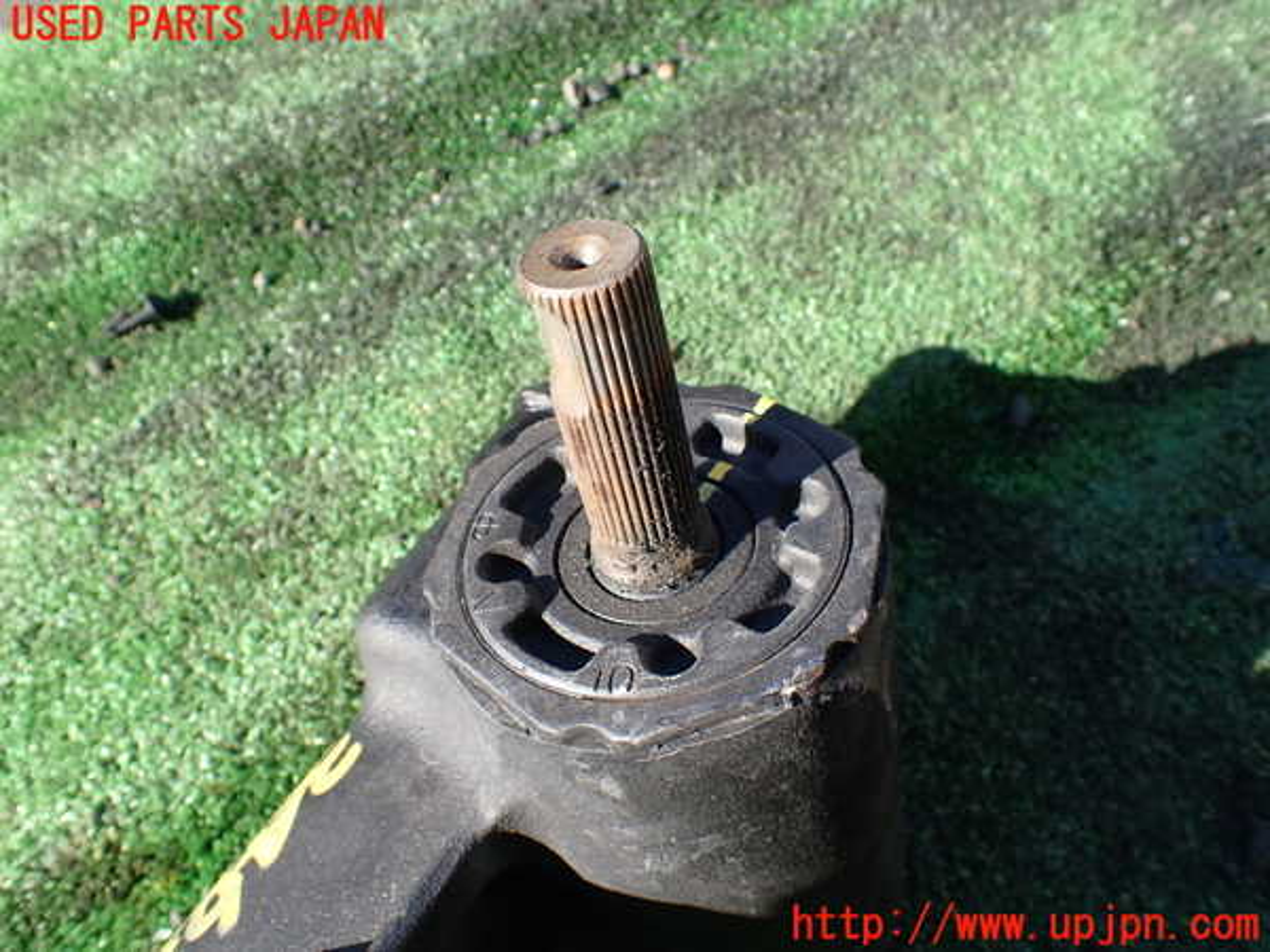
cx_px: 635
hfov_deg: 60.0
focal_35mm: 30
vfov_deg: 46.8
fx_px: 1101
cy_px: 476
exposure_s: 1/320
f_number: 3.2
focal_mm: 5.4
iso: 100
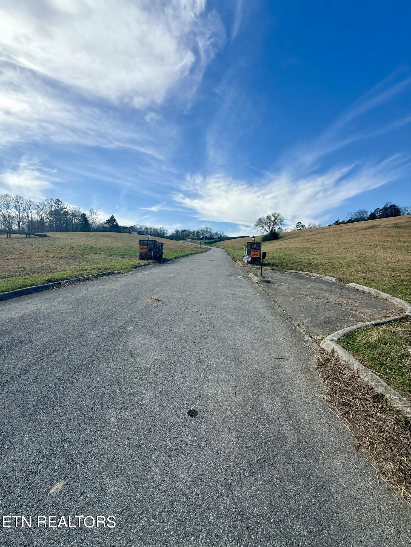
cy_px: 274
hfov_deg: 85.7
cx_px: 206
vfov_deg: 102.1
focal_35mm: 14
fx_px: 222
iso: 50
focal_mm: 2.22
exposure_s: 1/1848
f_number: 2.2
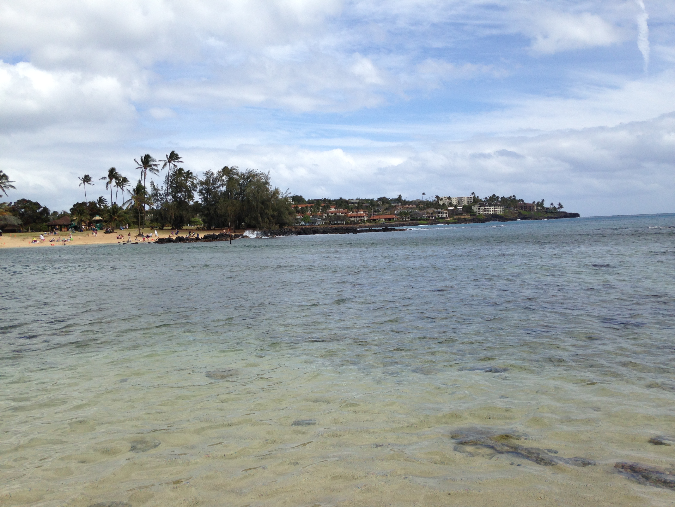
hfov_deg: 55.4
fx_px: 643
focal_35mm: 33
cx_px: 338
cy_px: 254
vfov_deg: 42.9
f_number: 2.4
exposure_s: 1/2262
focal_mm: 4.12
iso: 50
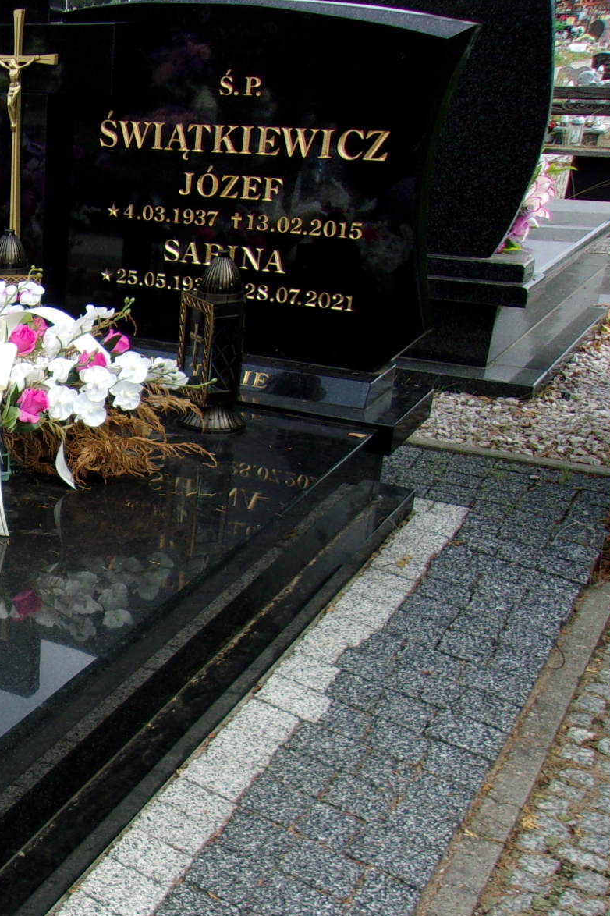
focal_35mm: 49
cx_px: -133
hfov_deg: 24.7
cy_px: 526
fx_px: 1246
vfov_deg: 40.3
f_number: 3
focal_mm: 4.9
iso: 80
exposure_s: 1/400
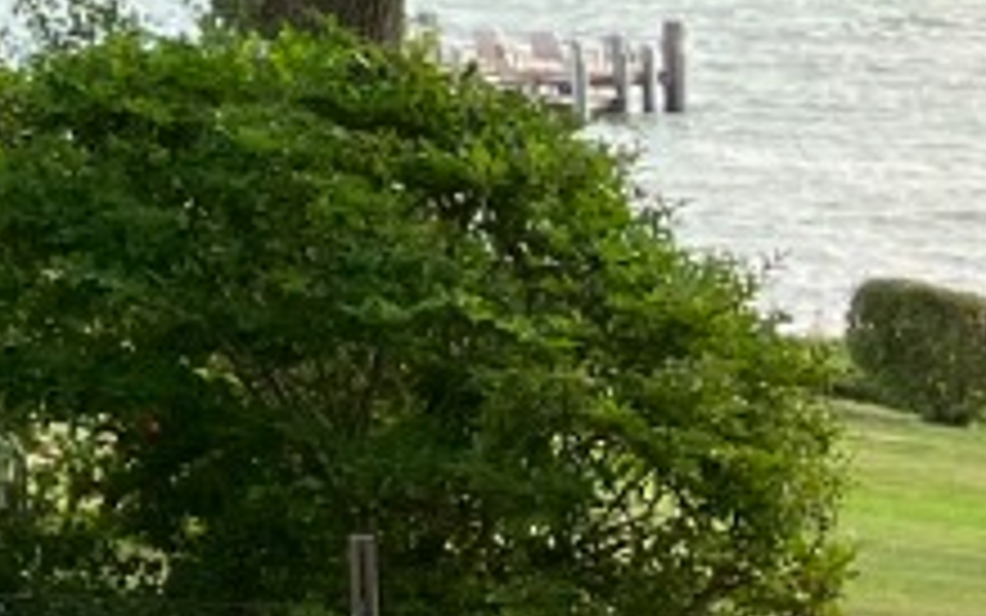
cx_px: -1931
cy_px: -652
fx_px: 5241
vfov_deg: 6.5
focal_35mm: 195
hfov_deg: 8.9
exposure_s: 1/300
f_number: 1.8
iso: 32
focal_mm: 3.99
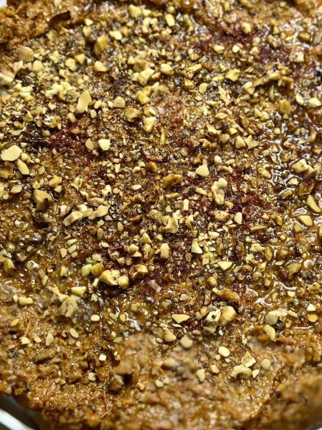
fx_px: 806
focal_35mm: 65
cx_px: 172
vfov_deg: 29.8
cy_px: 189
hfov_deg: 22.6
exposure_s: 1/50
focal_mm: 6.86
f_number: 1.78
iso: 200
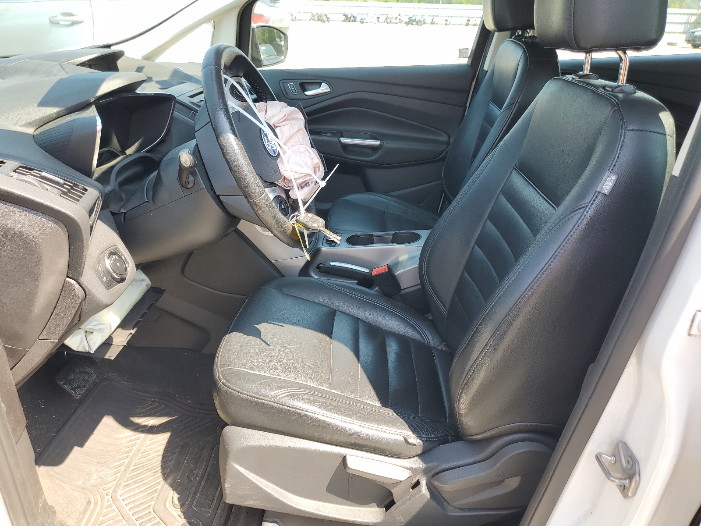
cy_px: 263
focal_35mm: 26
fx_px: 527
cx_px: 350
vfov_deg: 53.1
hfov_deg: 67.3
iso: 50
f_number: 1.5
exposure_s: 1/323
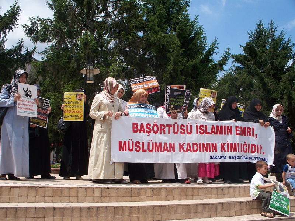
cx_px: 148
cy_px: 110
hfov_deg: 51.4
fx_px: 307
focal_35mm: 36
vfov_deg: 39.7
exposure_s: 1/400
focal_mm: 7.54
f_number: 5
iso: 64
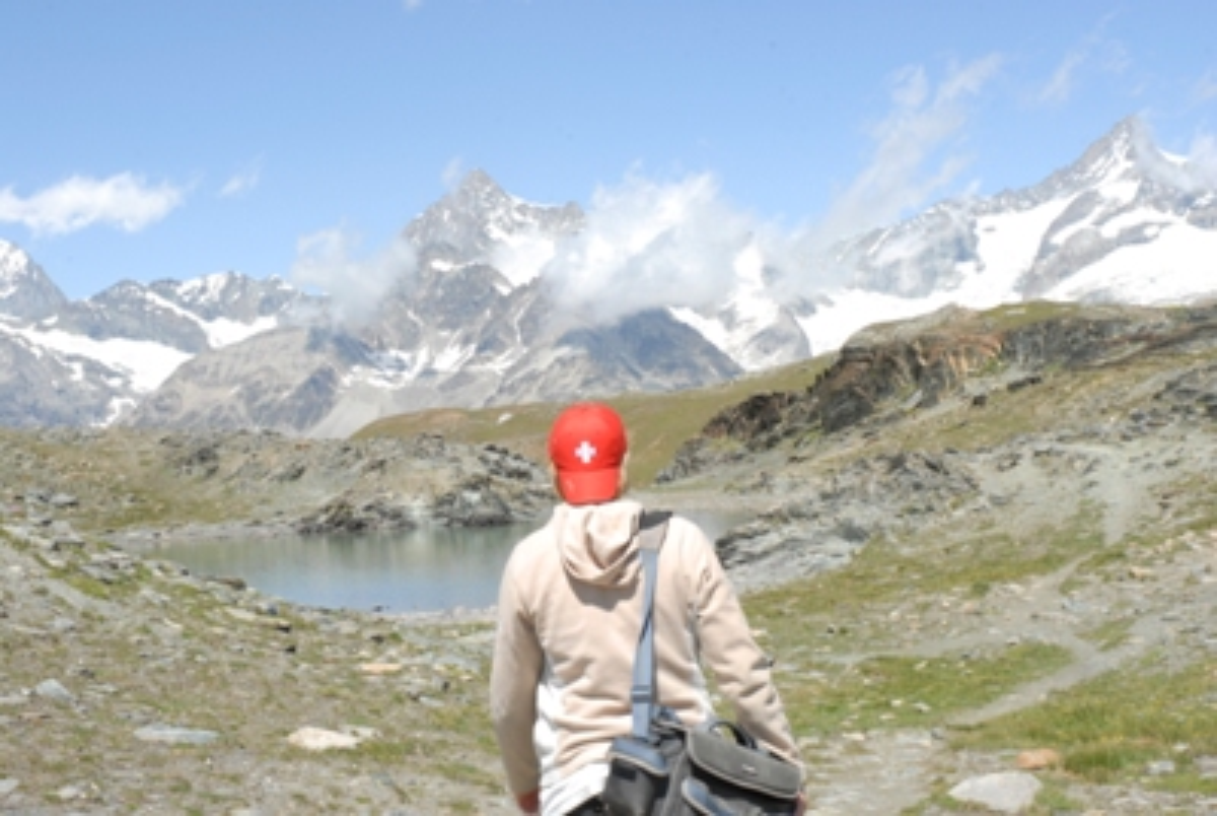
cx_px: 608
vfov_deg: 22.7
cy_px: 408
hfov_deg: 33.4
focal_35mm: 60
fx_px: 2031
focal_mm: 40
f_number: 16
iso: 200
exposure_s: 1/60
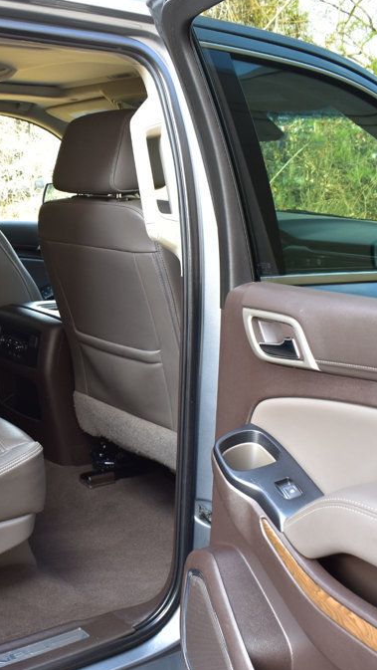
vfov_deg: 47.3
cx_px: 44
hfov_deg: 26.9
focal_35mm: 43
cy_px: 337
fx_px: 764
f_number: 7.1
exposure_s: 1/25
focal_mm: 18
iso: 400
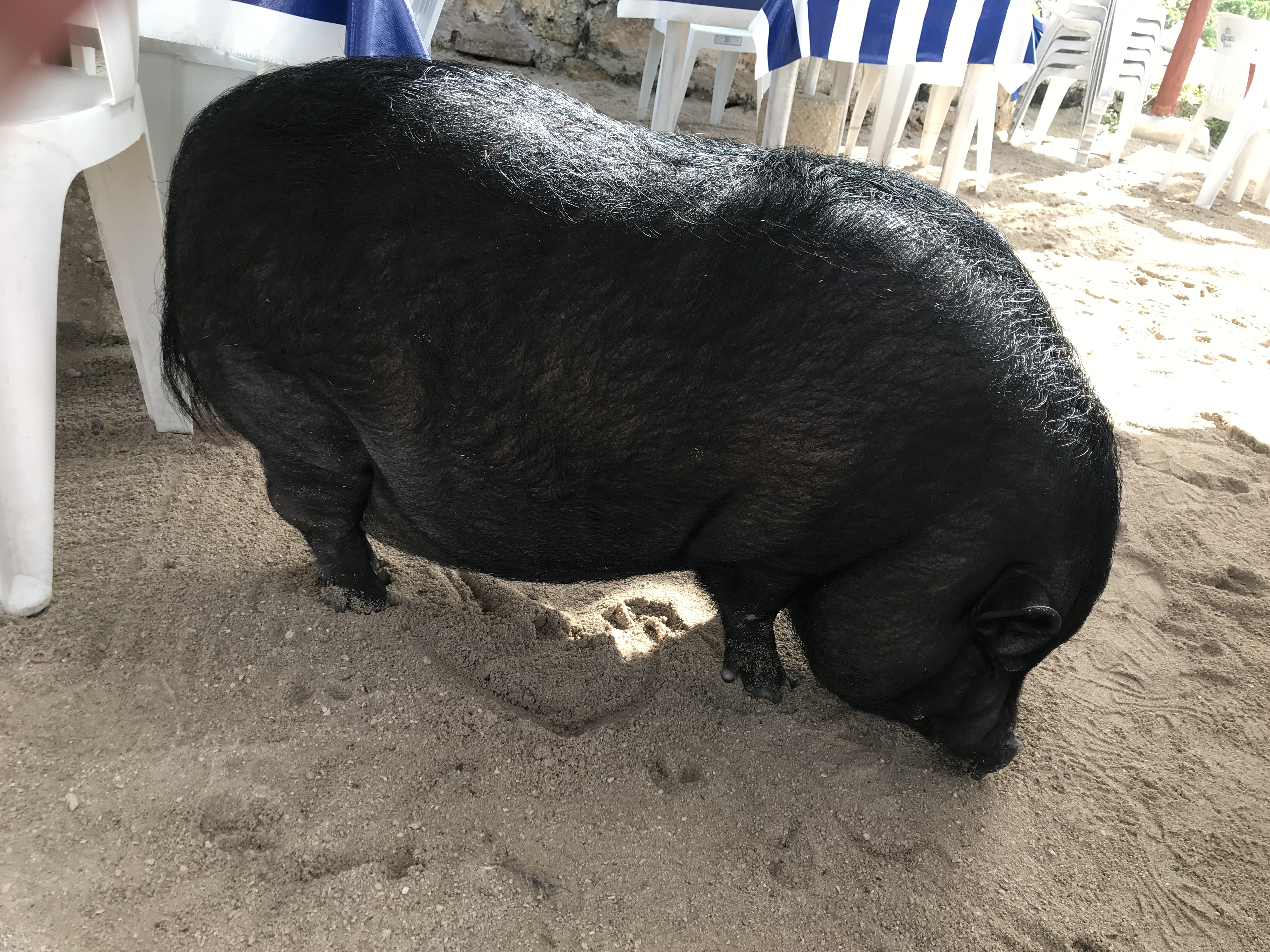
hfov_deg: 63.4
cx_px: 635
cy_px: 476
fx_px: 1027
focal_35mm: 28
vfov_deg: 49.7
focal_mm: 3.99
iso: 20
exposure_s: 1/212
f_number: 1.8
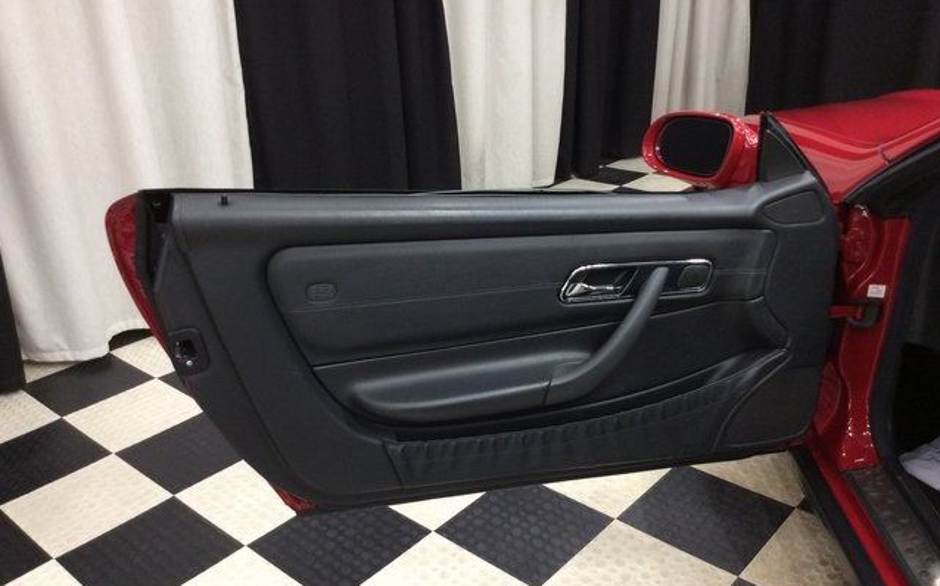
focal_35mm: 34
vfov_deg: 37.2
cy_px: 315
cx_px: 470
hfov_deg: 56.7
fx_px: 871
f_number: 2.4
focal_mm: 3.3
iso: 80
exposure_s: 1/24
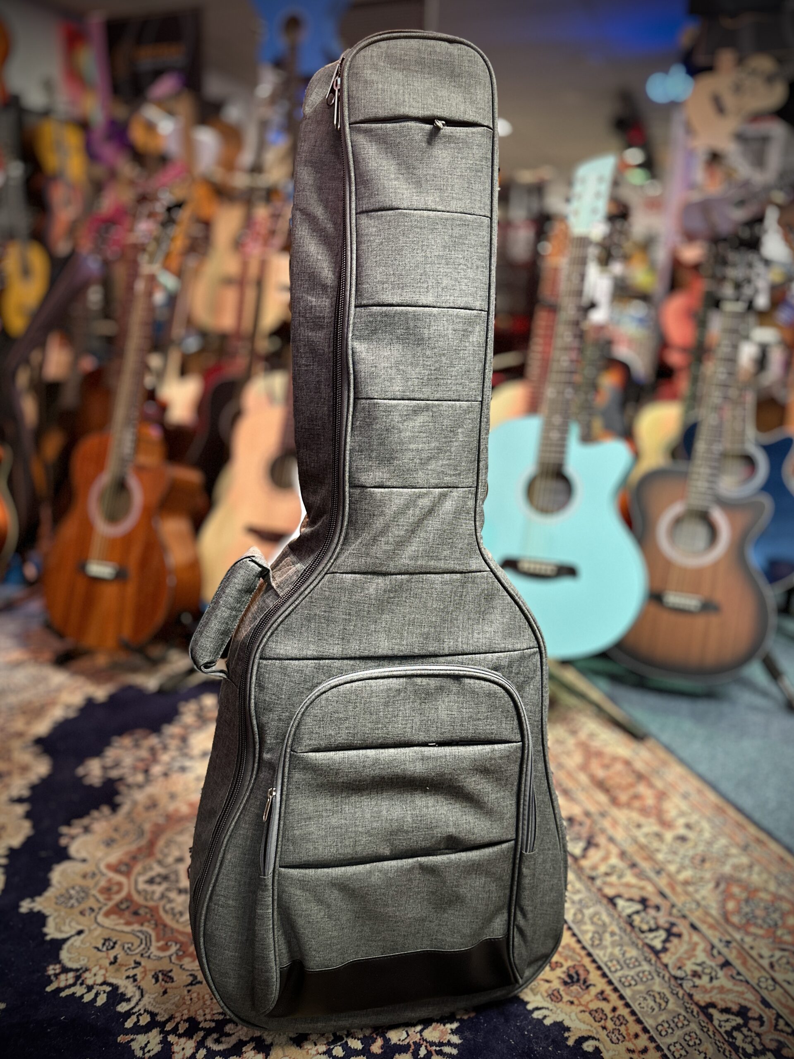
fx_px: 734
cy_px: 530
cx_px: 397
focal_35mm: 24
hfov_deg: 56.8
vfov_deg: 71.6
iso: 400
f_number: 1.78
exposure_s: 1/50
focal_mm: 6.86
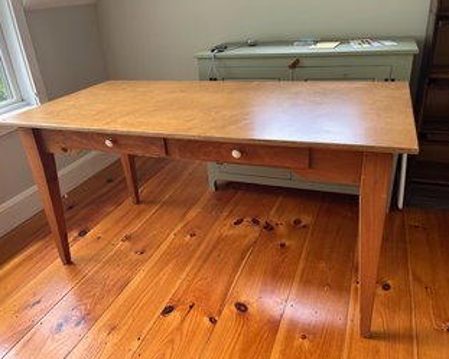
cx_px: 210
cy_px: 182
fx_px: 372
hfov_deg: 62.1
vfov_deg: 51.6
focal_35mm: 28
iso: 80
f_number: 1.6
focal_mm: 5.1
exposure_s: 1/121
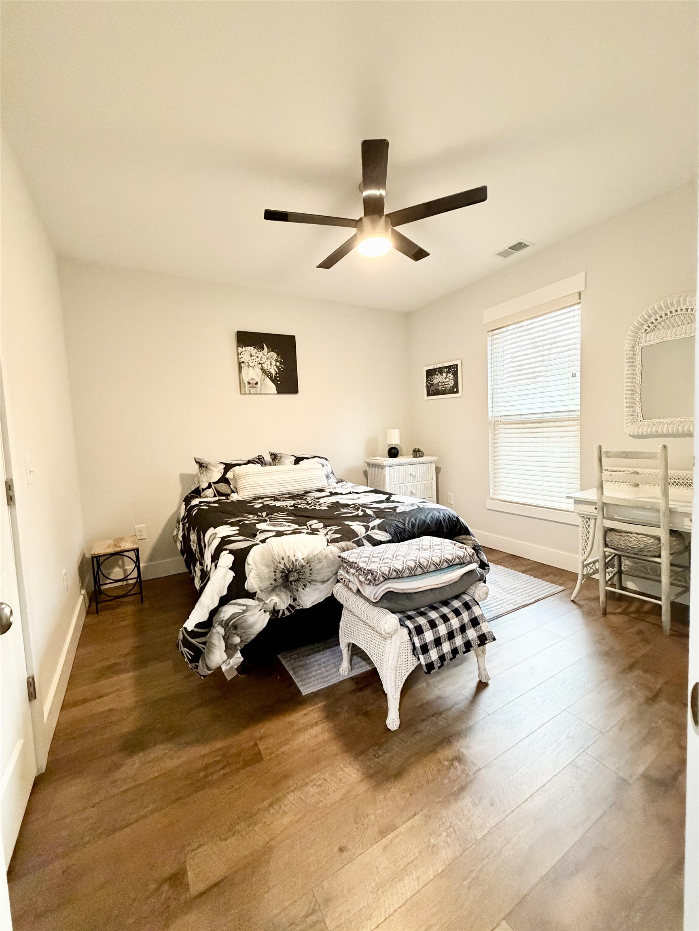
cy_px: 466
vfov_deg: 102.1
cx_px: 350
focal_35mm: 14
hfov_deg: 85.7
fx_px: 377
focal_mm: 2.22
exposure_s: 1/60
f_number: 2.2
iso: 640
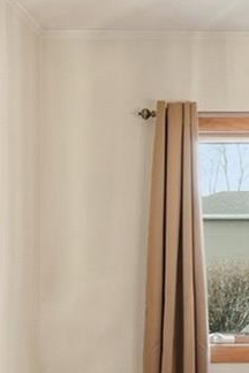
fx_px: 1048
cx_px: 309
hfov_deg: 13.2
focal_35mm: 101
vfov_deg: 20.0
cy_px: 295
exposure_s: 1/15
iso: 250
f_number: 9
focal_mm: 16
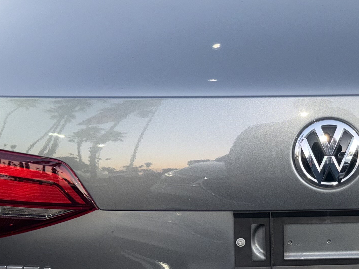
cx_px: 324
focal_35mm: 68
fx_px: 705
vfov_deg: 21.6
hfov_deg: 27.5
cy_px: 111
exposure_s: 1/41
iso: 80
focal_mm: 6.76
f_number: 1.78
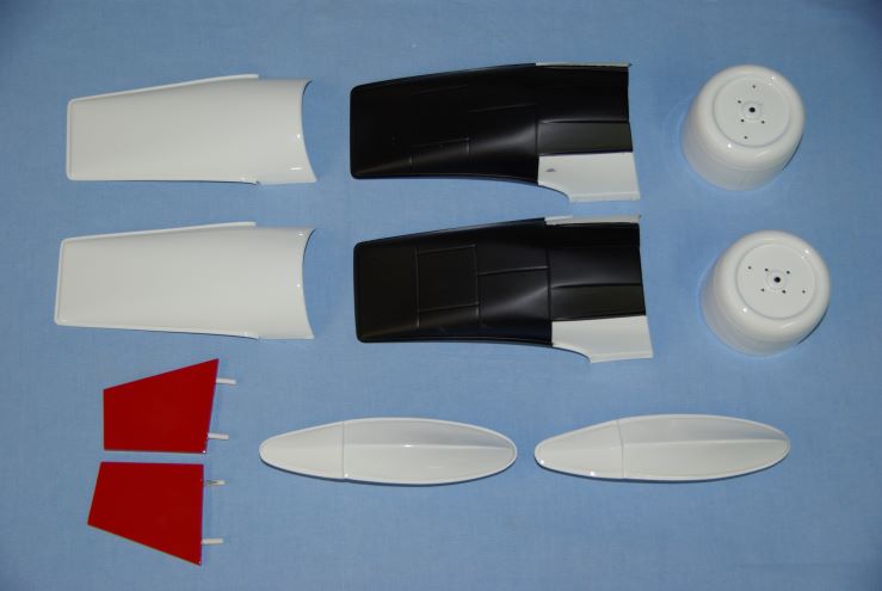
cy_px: 296
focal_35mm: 58
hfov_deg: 34.4
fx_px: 1426
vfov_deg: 23.4
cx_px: 441
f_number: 4.5
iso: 100
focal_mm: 38.75
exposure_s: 1/60
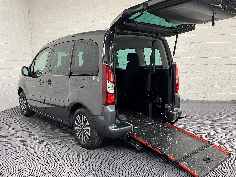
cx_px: 118
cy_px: 88
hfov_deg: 67.3
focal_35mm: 26
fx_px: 177
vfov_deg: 53.1
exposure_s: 1/50
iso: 80
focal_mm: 4.25
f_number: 1.8
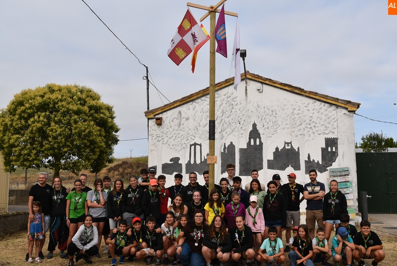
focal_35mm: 37
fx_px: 408
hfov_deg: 51.8
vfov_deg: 36.0
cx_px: 197
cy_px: 133
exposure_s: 1/320
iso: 200
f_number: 9
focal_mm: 22
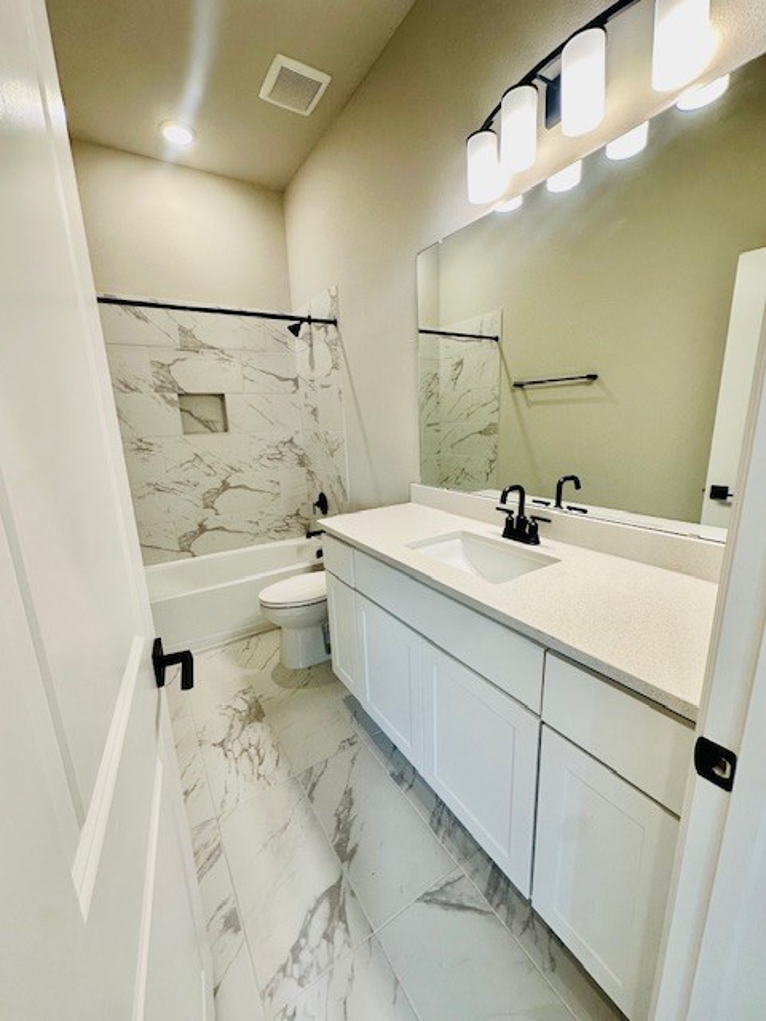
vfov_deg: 102.1
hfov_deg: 85.7
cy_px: 510
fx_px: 413
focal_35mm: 14
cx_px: 383
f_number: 2.2
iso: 160
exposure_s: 1/120
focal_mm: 2.22
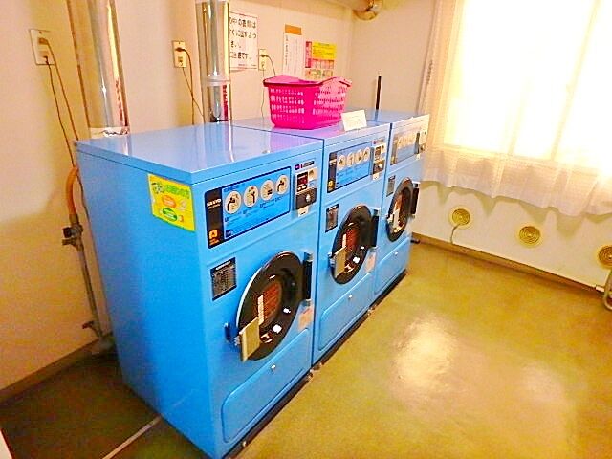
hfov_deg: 79.0
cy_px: 230
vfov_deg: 63.4
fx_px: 371
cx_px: 306
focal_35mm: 21
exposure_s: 1/13
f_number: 3.5
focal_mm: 3.7
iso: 800
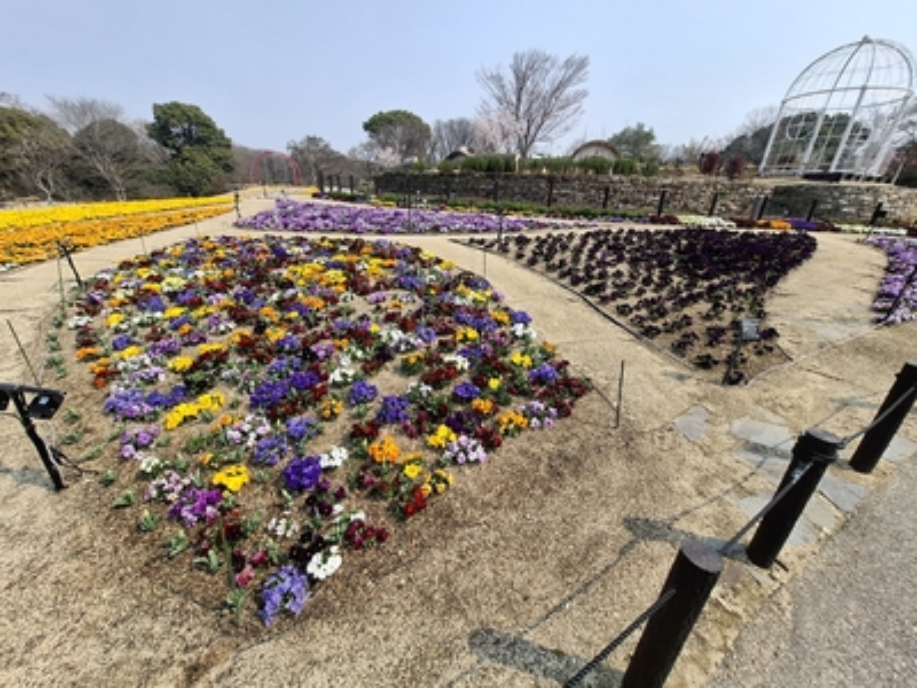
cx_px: 458
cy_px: 344
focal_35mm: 13
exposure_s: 1/929
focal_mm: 1.74
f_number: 2.2
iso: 40
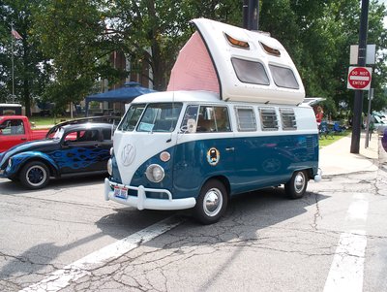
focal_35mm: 36
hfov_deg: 51.3
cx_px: 194
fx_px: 403
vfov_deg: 39.7
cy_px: 146
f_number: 2.8
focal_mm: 7.54
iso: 64
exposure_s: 1/500
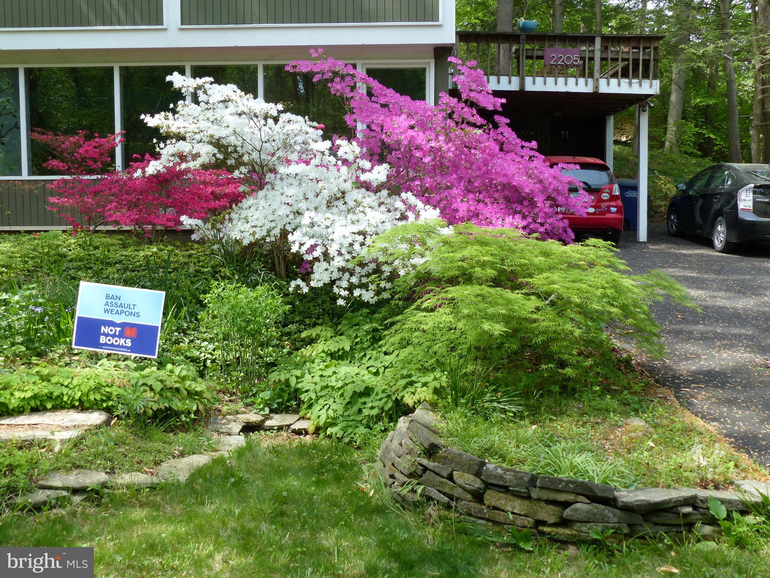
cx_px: 385
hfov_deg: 50.1
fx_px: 823
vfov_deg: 38.7
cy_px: 289
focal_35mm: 37
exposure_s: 1/160
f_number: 4
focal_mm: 6.4
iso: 100
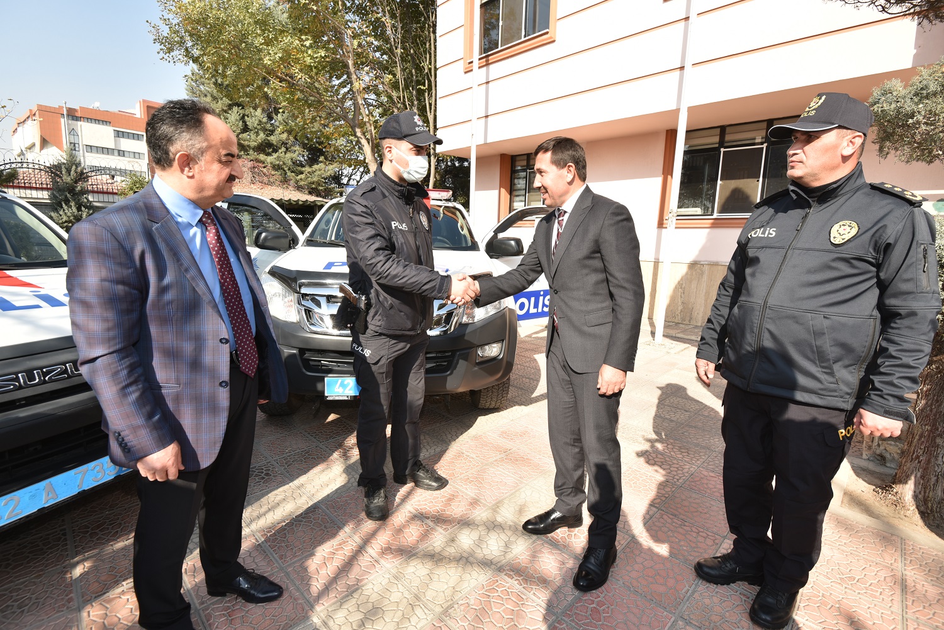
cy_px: 315
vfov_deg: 73.8
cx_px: 472
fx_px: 420
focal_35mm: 16
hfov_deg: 96.7
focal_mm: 16
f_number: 6.3
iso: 100
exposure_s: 1/125
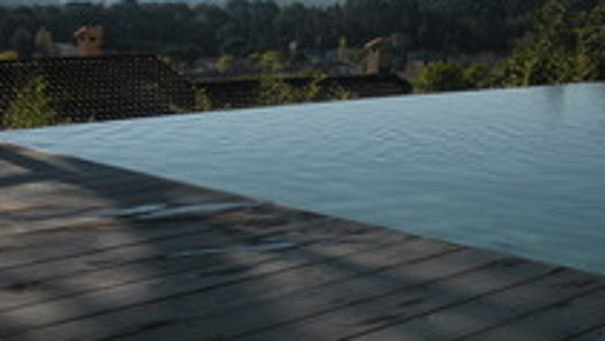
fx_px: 1043
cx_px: 430
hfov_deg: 31.9
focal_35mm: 65
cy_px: 189
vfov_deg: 18.6
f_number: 3.5
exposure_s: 1/1200
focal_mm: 6.3
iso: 64
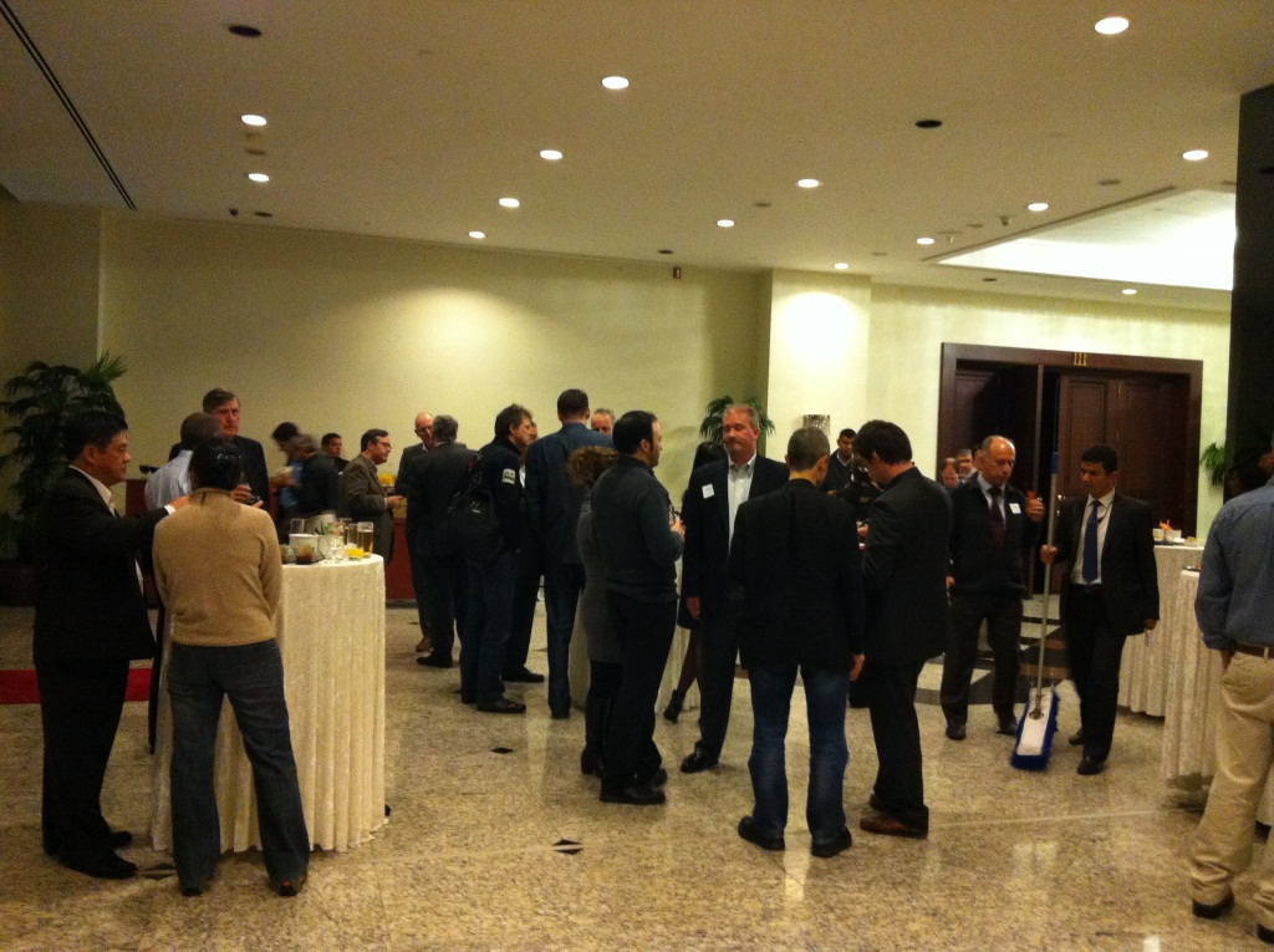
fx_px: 1286
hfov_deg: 52.7
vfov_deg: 40.6
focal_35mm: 35
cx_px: 637
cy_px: 476
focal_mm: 3.85
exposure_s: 1/15
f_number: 2.8
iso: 500
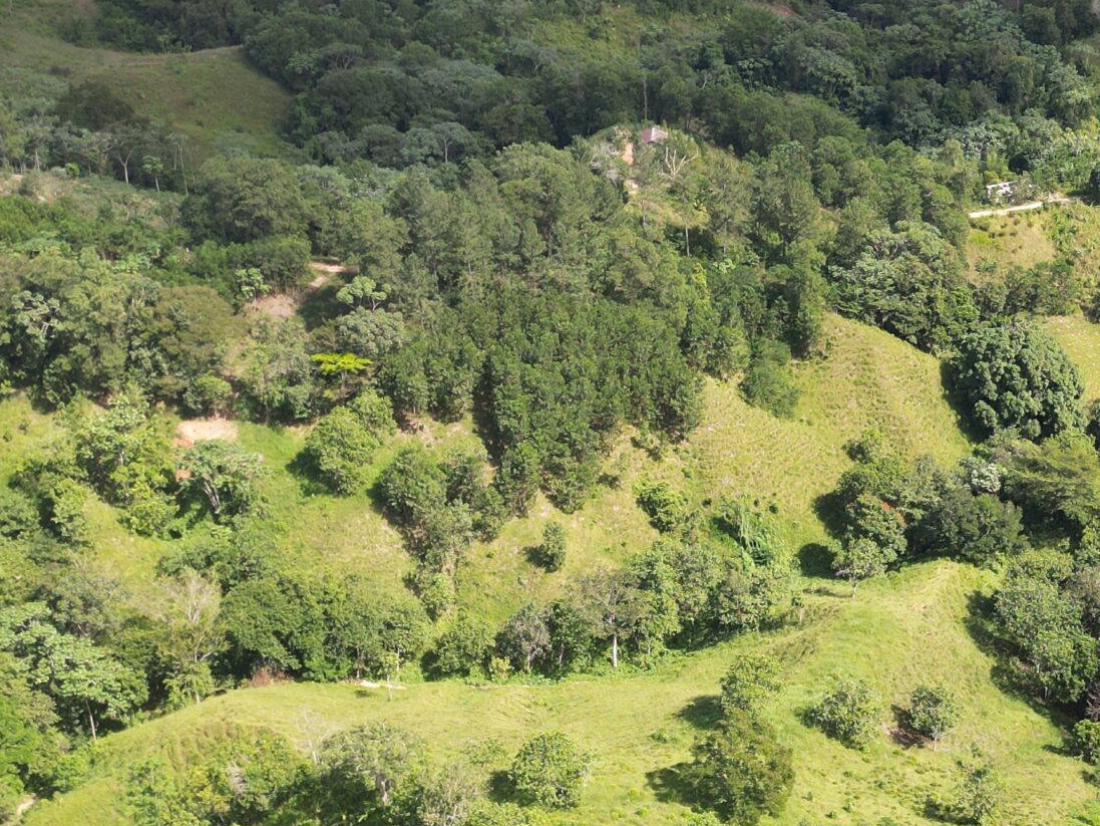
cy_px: 500
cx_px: 794
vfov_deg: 26.0
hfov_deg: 33.8
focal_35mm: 56
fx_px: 1780
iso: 100
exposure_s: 1/1000
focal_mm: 6.72
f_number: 1.7
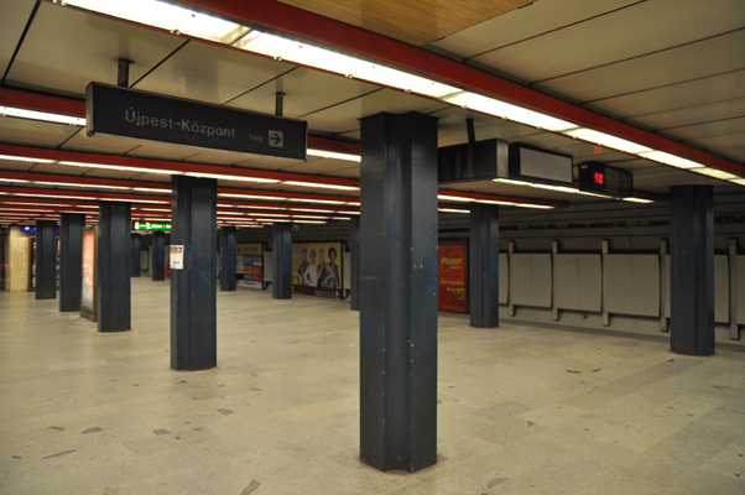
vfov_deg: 50.3
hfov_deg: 70.5
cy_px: 248
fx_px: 527
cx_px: 372
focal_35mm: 26
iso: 800
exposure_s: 1/50
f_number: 3.5
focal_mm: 17
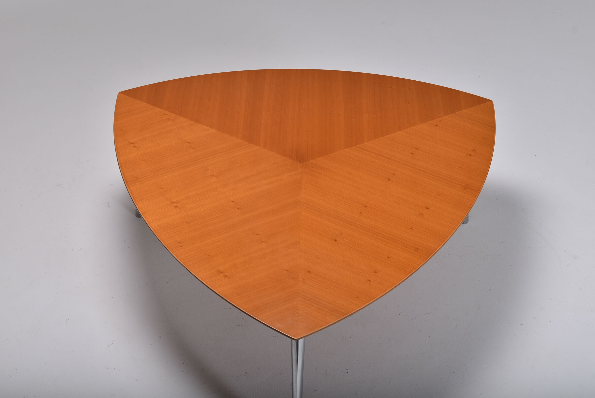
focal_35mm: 63
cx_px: 298
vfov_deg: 21.6
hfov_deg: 31.9
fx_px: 1042
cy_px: 199
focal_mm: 42
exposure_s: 1/200
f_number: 11
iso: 100
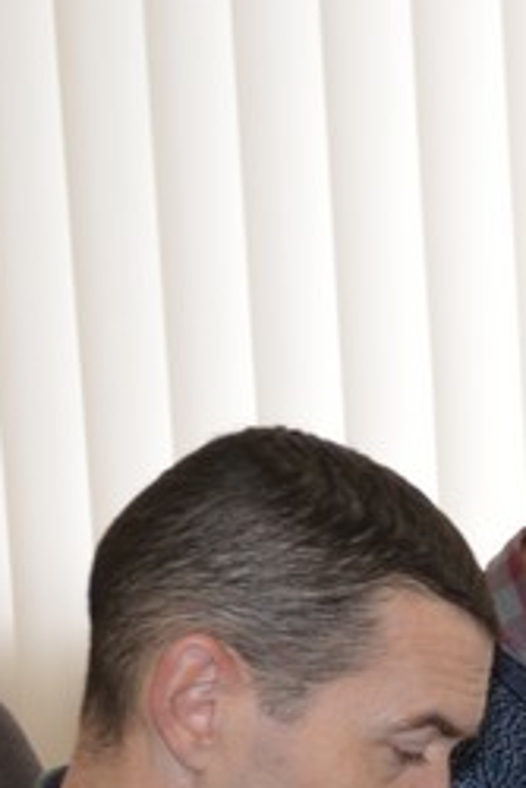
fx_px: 3983
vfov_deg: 11.2
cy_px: 772
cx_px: 1043
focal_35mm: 182
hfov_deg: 7.3
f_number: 5
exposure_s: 1/60
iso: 560
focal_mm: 38
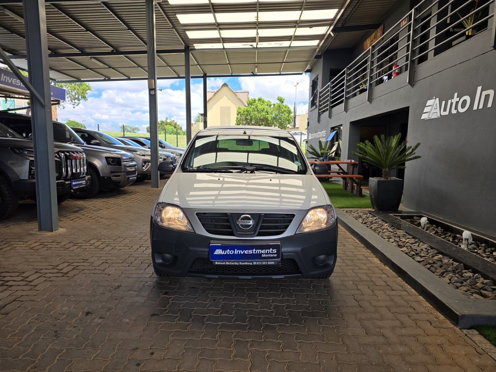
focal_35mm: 23
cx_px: 248
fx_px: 330
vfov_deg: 58.9
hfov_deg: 73.9
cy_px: 186
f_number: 1.7
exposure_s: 1/2775
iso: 80
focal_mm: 6.25
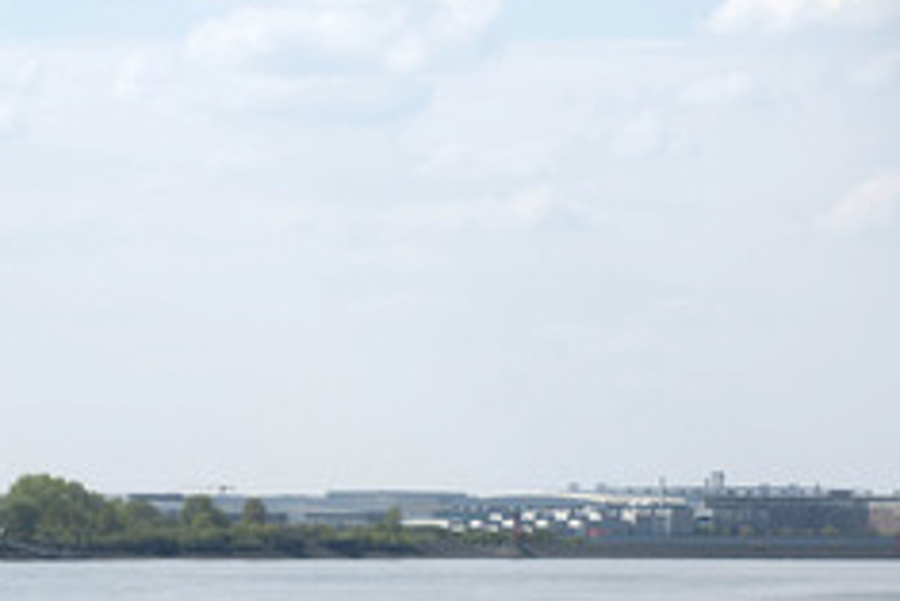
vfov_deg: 5.3
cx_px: 169
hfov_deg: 8.0
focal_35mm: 258
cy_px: 486
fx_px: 6454
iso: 250
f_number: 6.3
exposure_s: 1/3200
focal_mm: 135
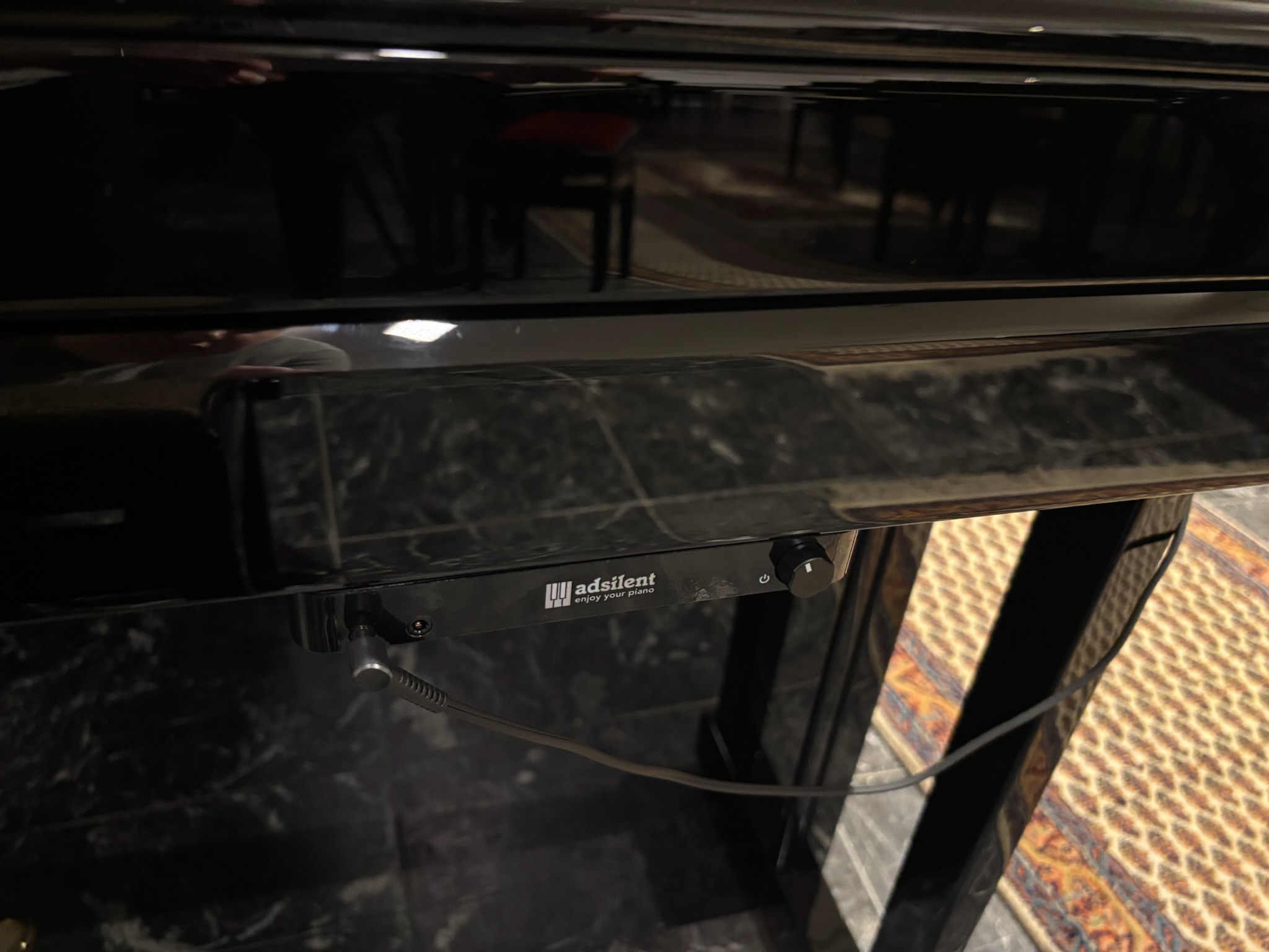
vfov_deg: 53.1
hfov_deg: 67.3
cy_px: 476
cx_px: 634
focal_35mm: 26
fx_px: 953
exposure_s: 1/25
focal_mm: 5.96
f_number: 1.6
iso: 500
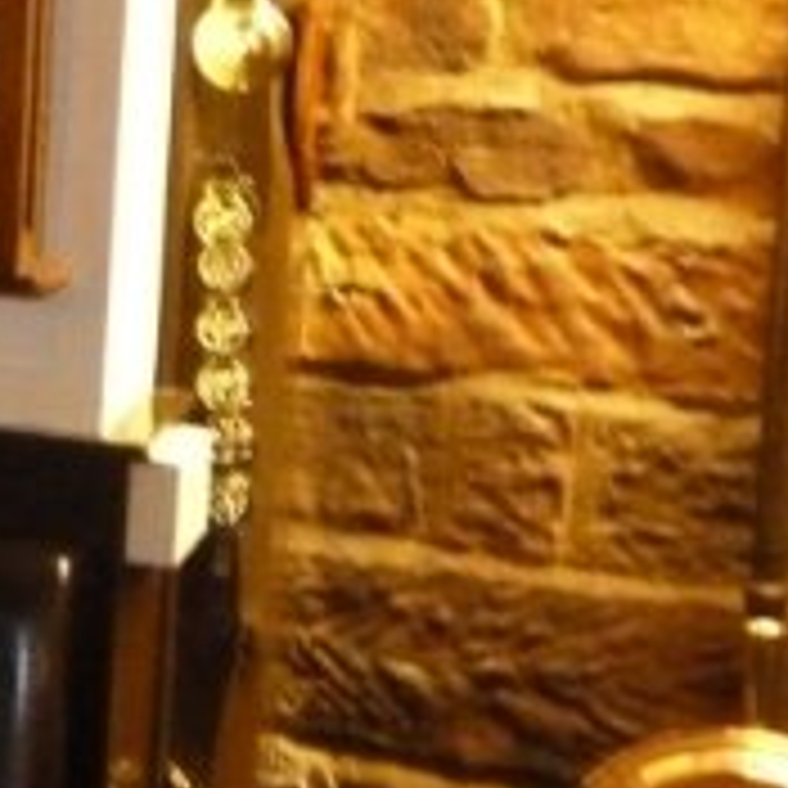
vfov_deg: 17.1
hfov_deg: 13.9
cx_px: -901
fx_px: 2601
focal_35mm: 101
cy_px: 198
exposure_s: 1/13
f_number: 3.3
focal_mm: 4.1
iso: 800
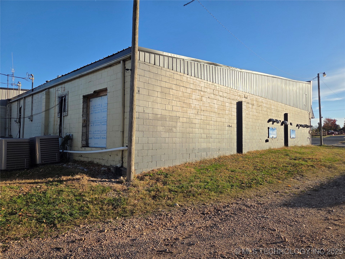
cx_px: 172
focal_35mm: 23
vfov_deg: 58.9
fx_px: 229
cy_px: 130
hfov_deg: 73.9
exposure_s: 1/5004
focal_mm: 5.4
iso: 80
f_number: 1.8
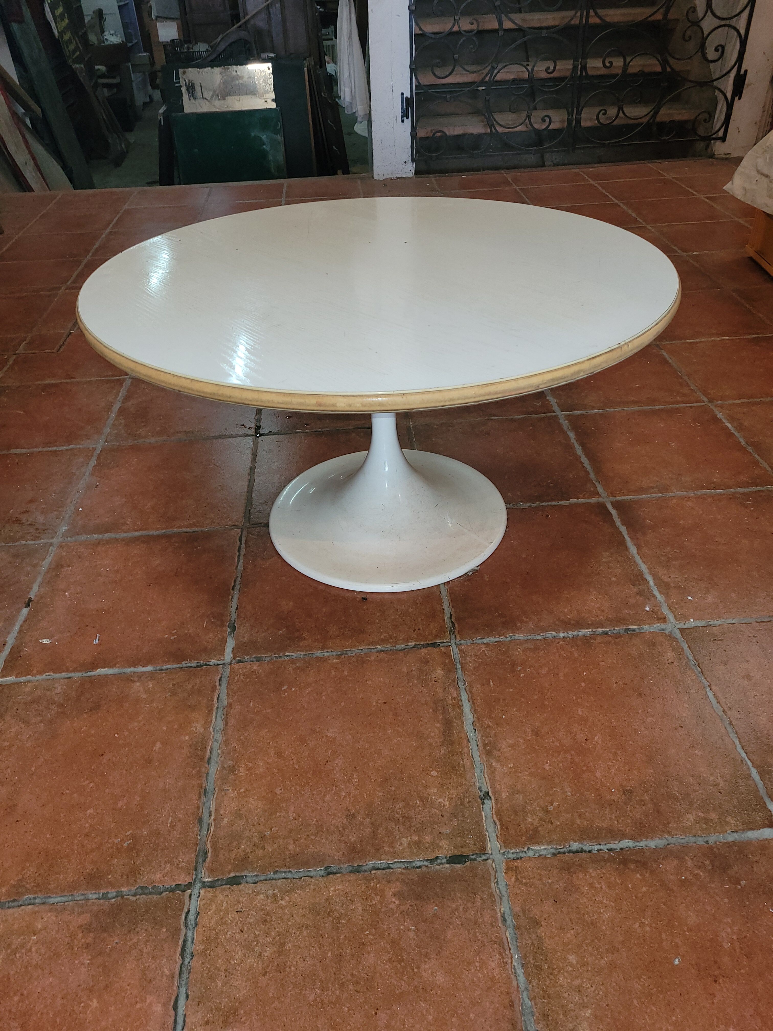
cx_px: 386
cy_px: 516
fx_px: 774
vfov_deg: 67.3
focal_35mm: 26
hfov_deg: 53.1
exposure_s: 1/25
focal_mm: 5.4
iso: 100
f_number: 1.8
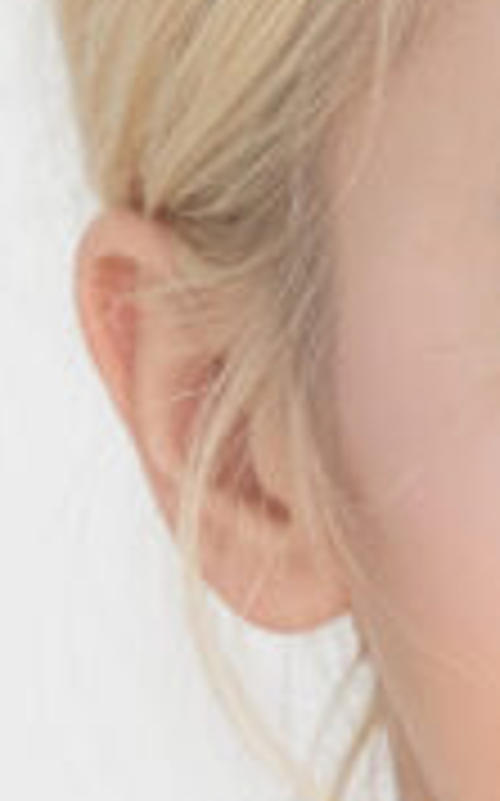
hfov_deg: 1.7
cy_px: 914
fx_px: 16881
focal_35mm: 773
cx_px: 1018
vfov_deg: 2.7
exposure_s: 1/160
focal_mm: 150
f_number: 13
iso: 100
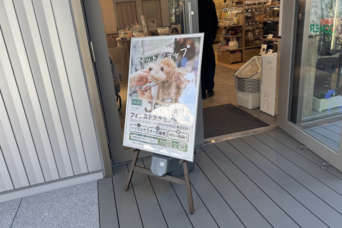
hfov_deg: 69.4
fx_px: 247
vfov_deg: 49.5
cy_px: 102
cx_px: 165
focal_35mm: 26
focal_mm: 6.76
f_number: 1.78
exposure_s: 1/349
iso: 80
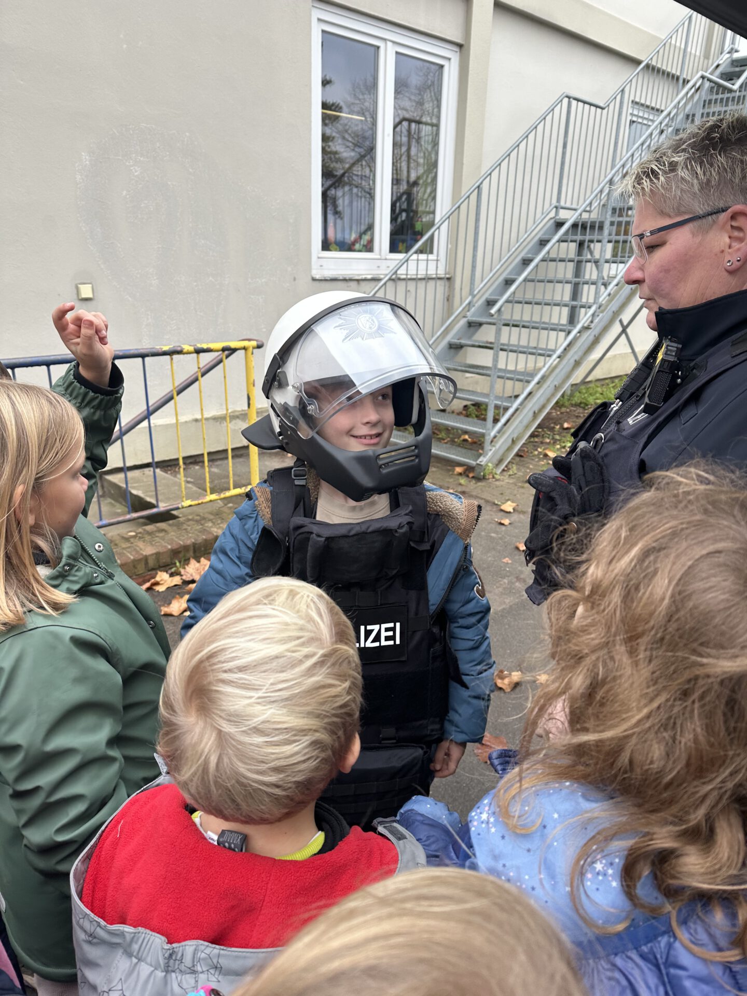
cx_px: 374
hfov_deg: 56.8
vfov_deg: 71.6
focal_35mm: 24
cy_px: 498
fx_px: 691
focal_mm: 6.86
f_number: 1.78
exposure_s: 1/202
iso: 64
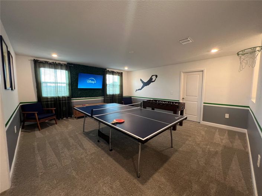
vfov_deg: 89.9
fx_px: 98
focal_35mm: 13
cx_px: 131
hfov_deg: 106.2
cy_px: 98
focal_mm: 1.57
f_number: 1.8
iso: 250
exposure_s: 1/60
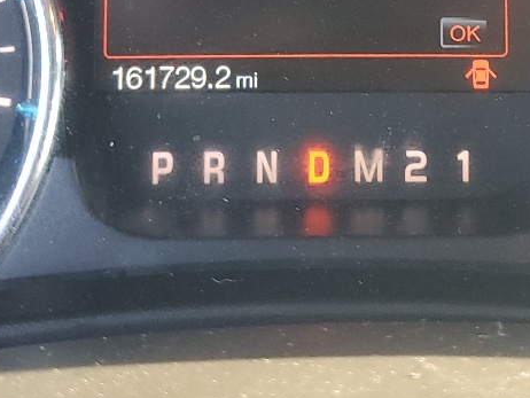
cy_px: -112
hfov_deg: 21.7
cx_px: 314
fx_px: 1379
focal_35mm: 90
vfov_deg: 15.7
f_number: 1.5
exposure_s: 1/60.2
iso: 79
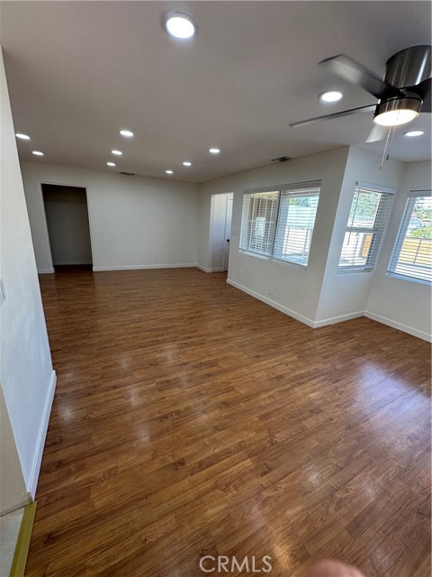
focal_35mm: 14
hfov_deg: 85.7
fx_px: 233
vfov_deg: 102.1
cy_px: 288
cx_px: 216
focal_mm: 2.22
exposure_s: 1/120
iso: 80
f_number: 2.2
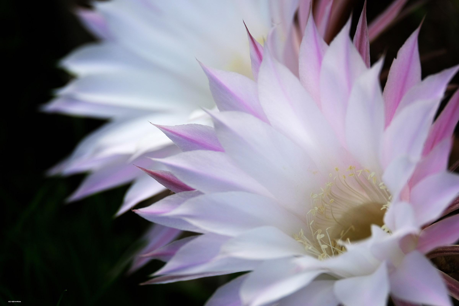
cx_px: 230
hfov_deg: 6.9
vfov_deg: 4.6
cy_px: 153
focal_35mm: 300
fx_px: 3825
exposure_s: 1/90
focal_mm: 200
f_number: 4.8
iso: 200
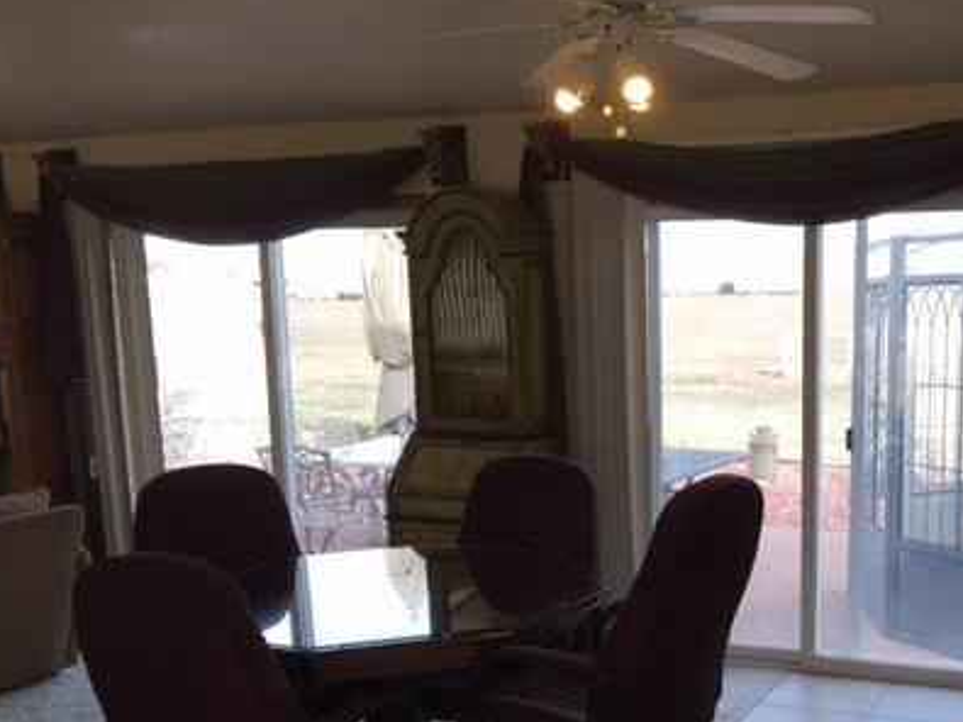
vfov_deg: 30.4
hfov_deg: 39.7
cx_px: 675
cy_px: 532
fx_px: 1307
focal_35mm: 47
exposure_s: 1/120
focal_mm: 4.15
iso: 40
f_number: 2.2
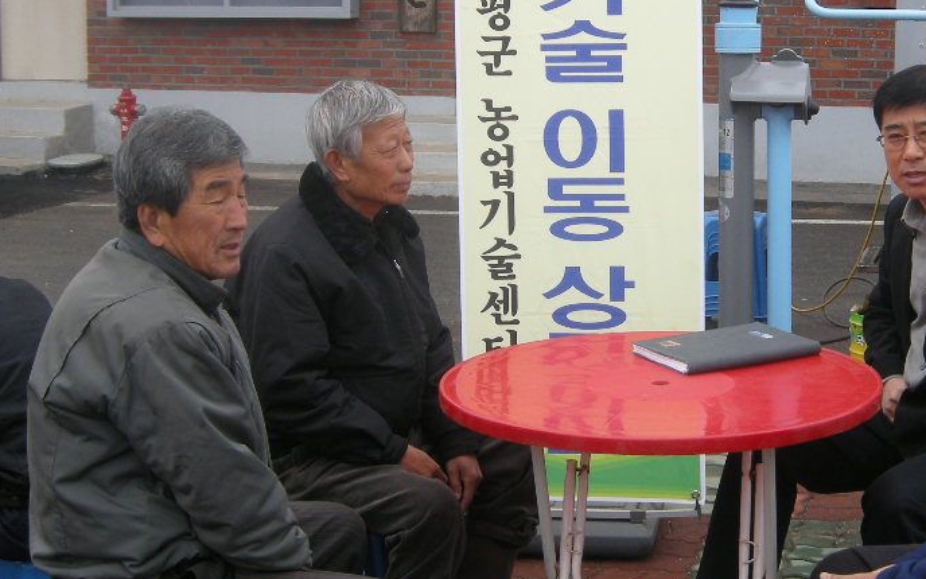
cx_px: 649
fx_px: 1741
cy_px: 210
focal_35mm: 69
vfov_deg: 18.8
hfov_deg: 29.5
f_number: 3.8
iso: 64
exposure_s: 1/134
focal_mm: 7.5
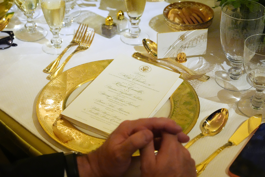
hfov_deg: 28.9
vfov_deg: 19.4
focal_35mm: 70
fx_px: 515
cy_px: 88
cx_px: 132
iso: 12800
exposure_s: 1/60
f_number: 5.6
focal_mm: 70
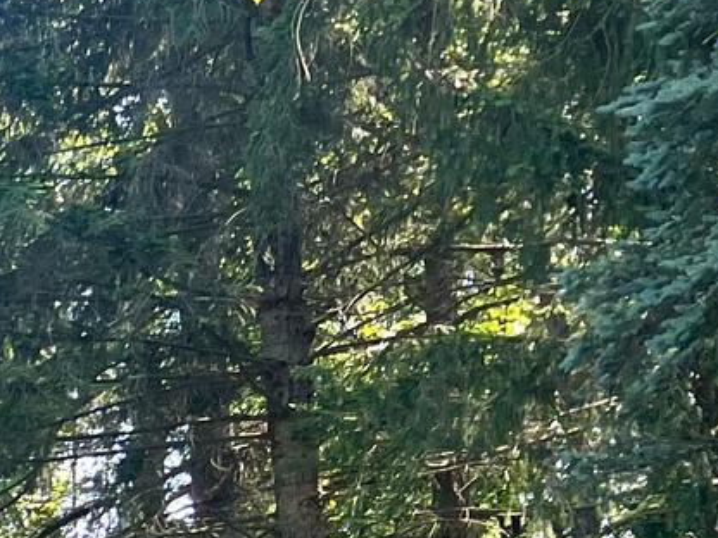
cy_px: 831
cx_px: -996
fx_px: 2655
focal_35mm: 128
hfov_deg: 12.3
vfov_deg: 11.1
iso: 50
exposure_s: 1/387
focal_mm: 5.7
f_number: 1.5
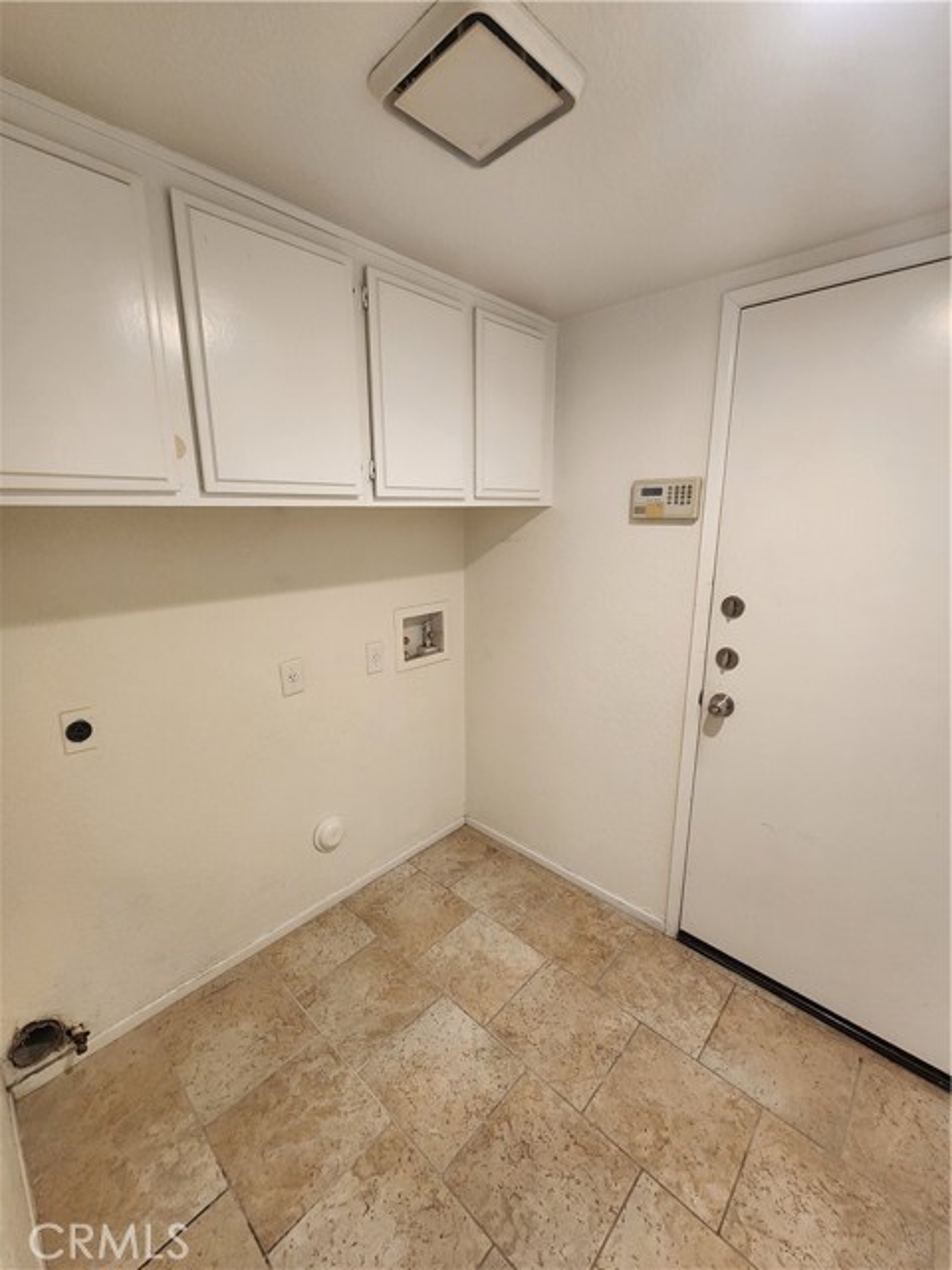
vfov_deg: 106.2
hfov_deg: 89.9
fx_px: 477
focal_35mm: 13
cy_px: 635
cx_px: 476
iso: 320
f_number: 2.2
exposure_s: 1/60
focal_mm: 2.2
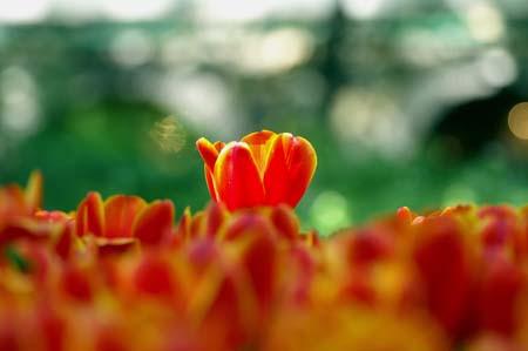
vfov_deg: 5.1
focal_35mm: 270
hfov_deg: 7.6
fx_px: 3956
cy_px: 176
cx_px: 264
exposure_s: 1/60
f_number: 4.5
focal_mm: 180
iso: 100
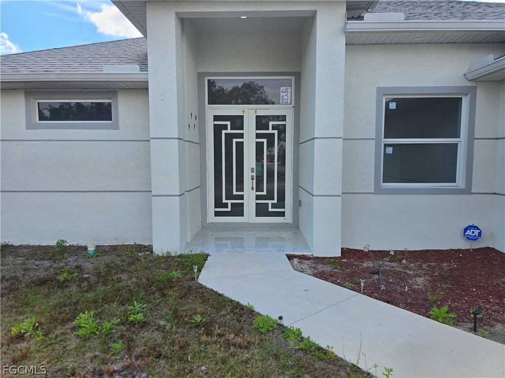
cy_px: 189
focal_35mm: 23
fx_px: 336
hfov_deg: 73.9
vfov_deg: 58.9
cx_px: 252
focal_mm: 6.3
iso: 20
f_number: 1.7
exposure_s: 1/719
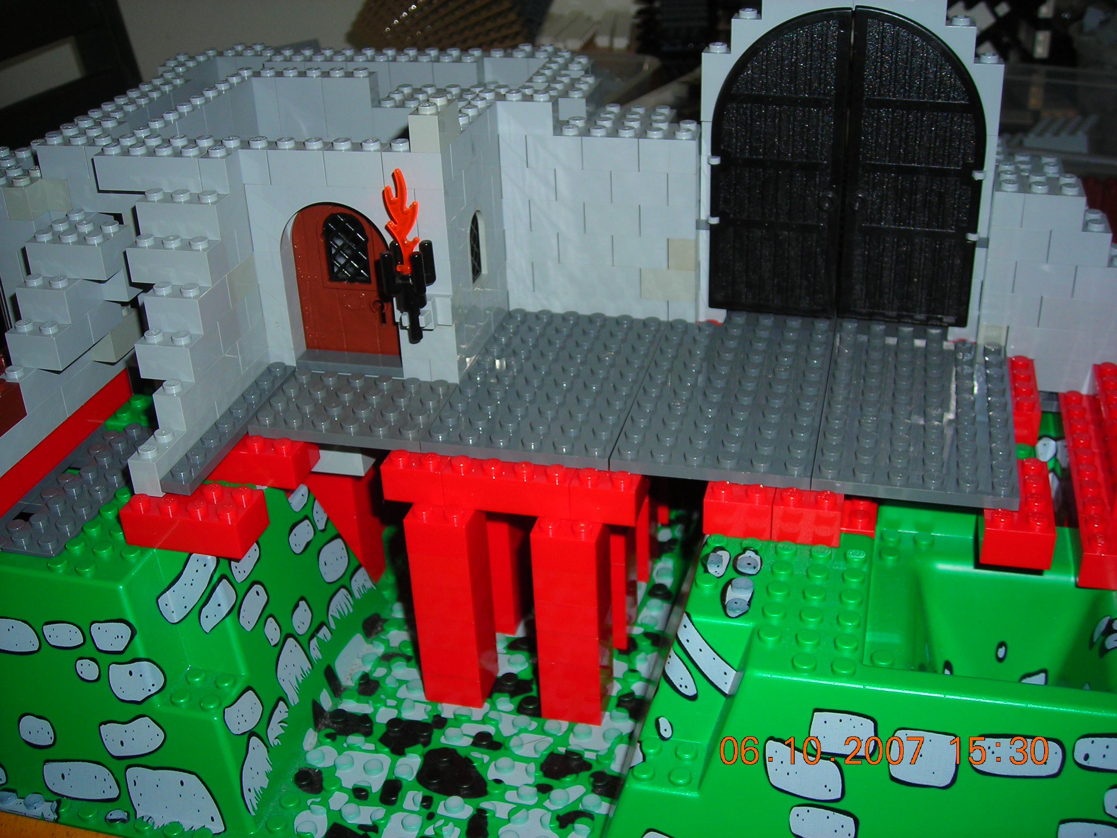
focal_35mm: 41
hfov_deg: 45.8
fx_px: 1323
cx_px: 558
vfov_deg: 35.1
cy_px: 419
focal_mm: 6.8
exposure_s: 1/60.1
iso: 50
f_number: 3.3
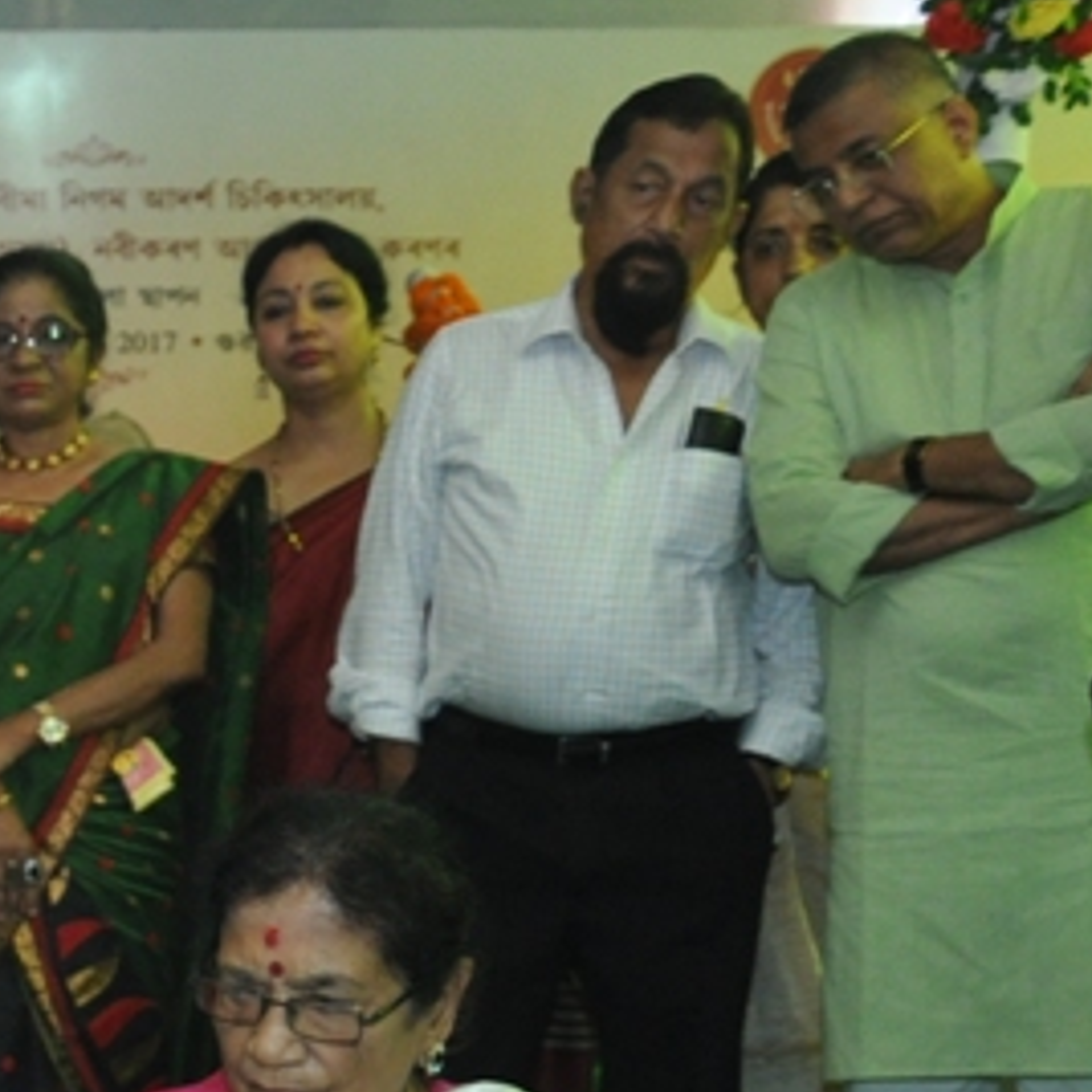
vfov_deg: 16.9
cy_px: 1251
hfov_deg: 14.6
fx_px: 3533
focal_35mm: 99
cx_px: -1076
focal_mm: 18
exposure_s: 1/100
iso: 800
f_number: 3.5
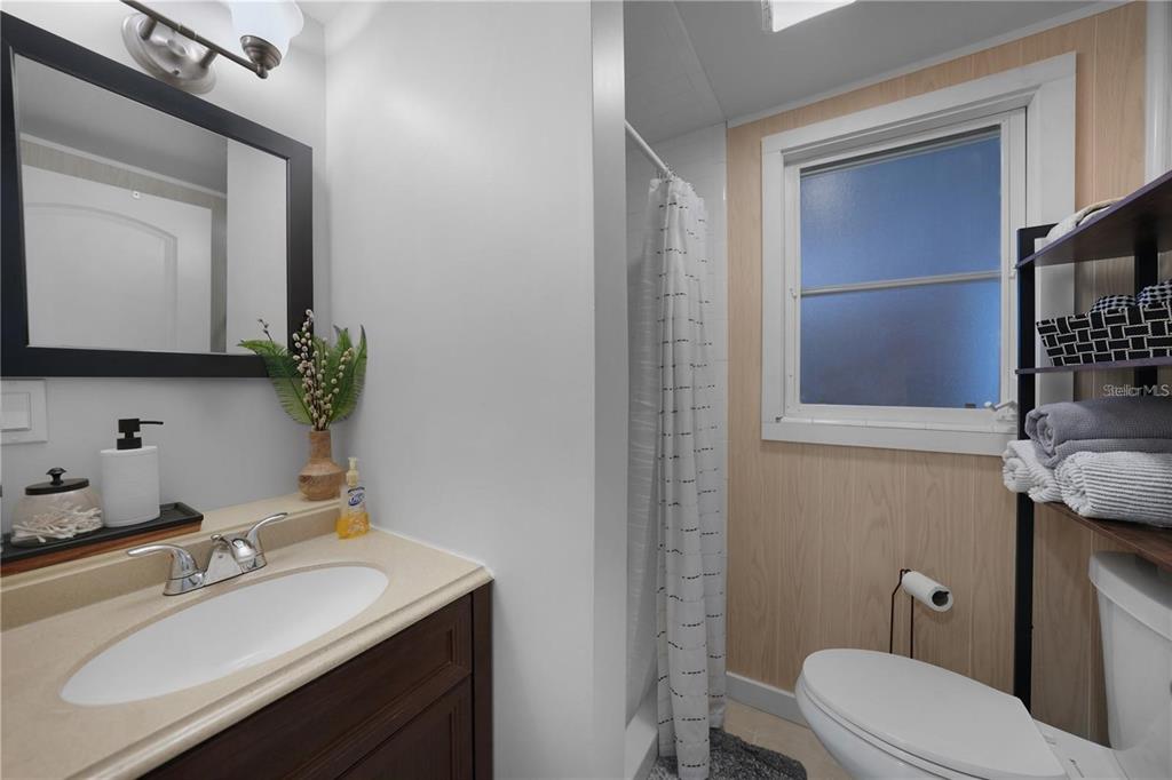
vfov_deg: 90.0
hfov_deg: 112.6
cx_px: 586
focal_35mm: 12
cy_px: 390
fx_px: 391
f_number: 3.2
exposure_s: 1/60
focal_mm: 12
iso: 100
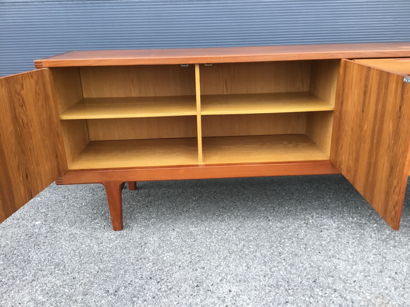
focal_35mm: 31
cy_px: 154
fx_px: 367
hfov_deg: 58.4
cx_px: 205
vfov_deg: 45.4
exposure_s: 1/33
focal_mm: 3.3
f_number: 2.4
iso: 32
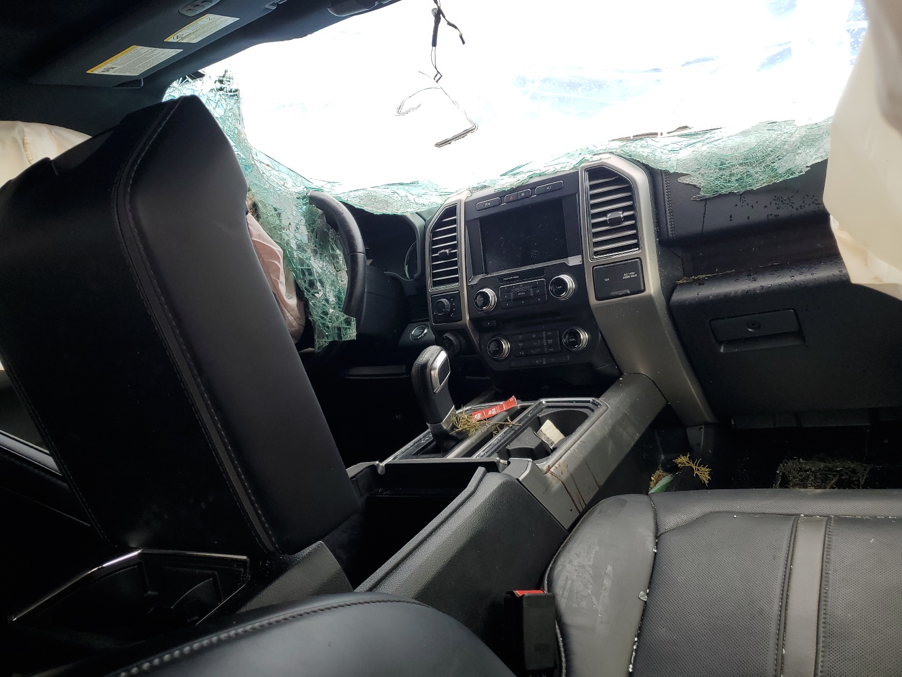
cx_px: 451
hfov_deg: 67.3
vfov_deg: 53.1
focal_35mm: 26
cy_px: 338
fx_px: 677
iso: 50
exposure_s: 1/345
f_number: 1.5
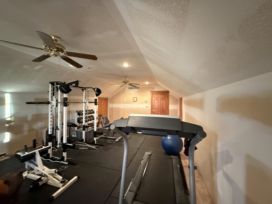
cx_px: 136
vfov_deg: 85.7
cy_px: 102
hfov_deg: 102.1
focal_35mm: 14
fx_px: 110
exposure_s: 1/40
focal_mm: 2.22
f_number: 2.2
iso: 1000
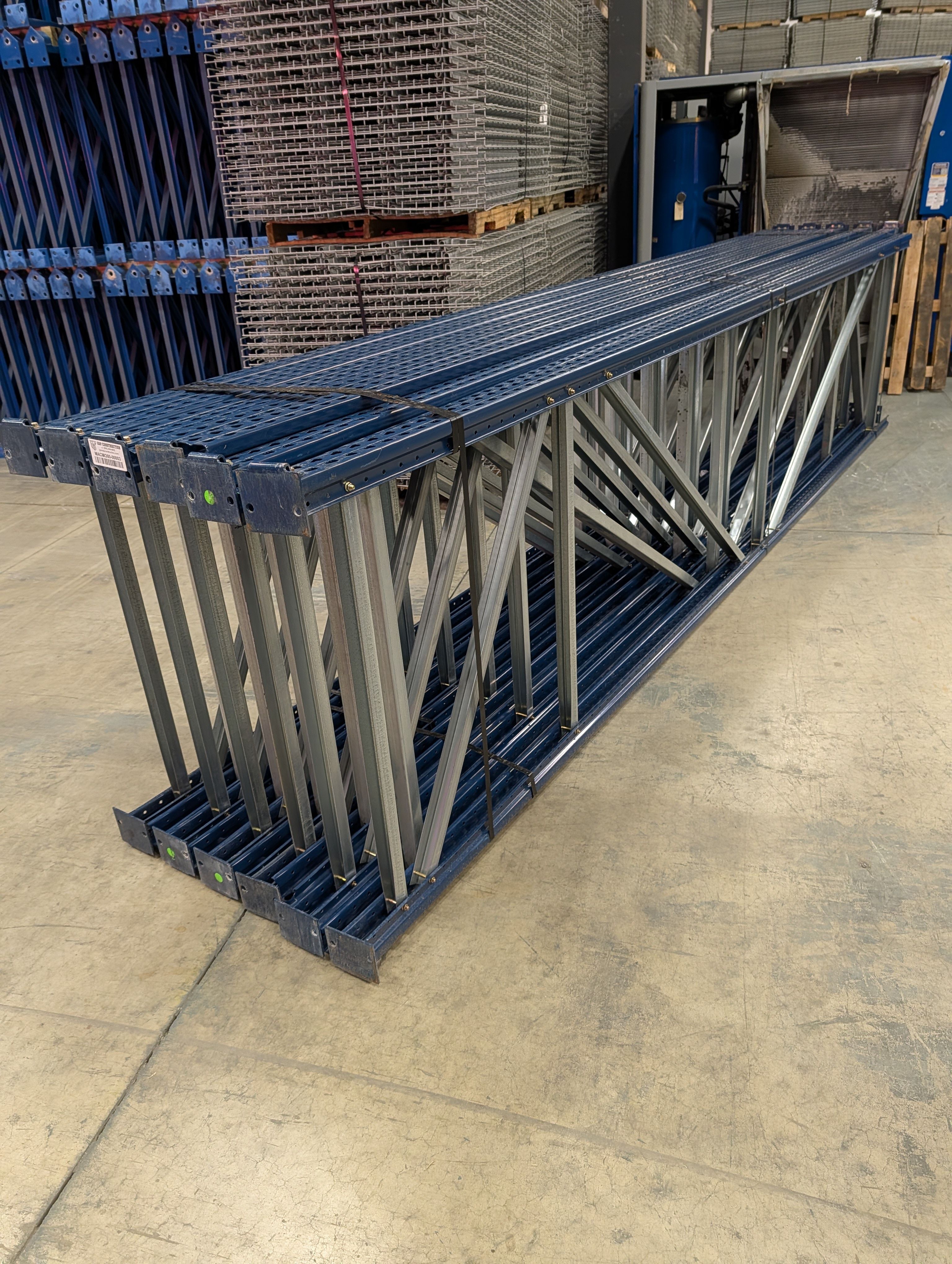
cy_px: 632
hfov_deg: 56.9
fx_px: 878
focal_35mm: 24
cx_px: 476
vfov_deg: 71.5
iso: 344
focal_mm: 6.9
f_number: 1.68
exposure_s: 1/48.6
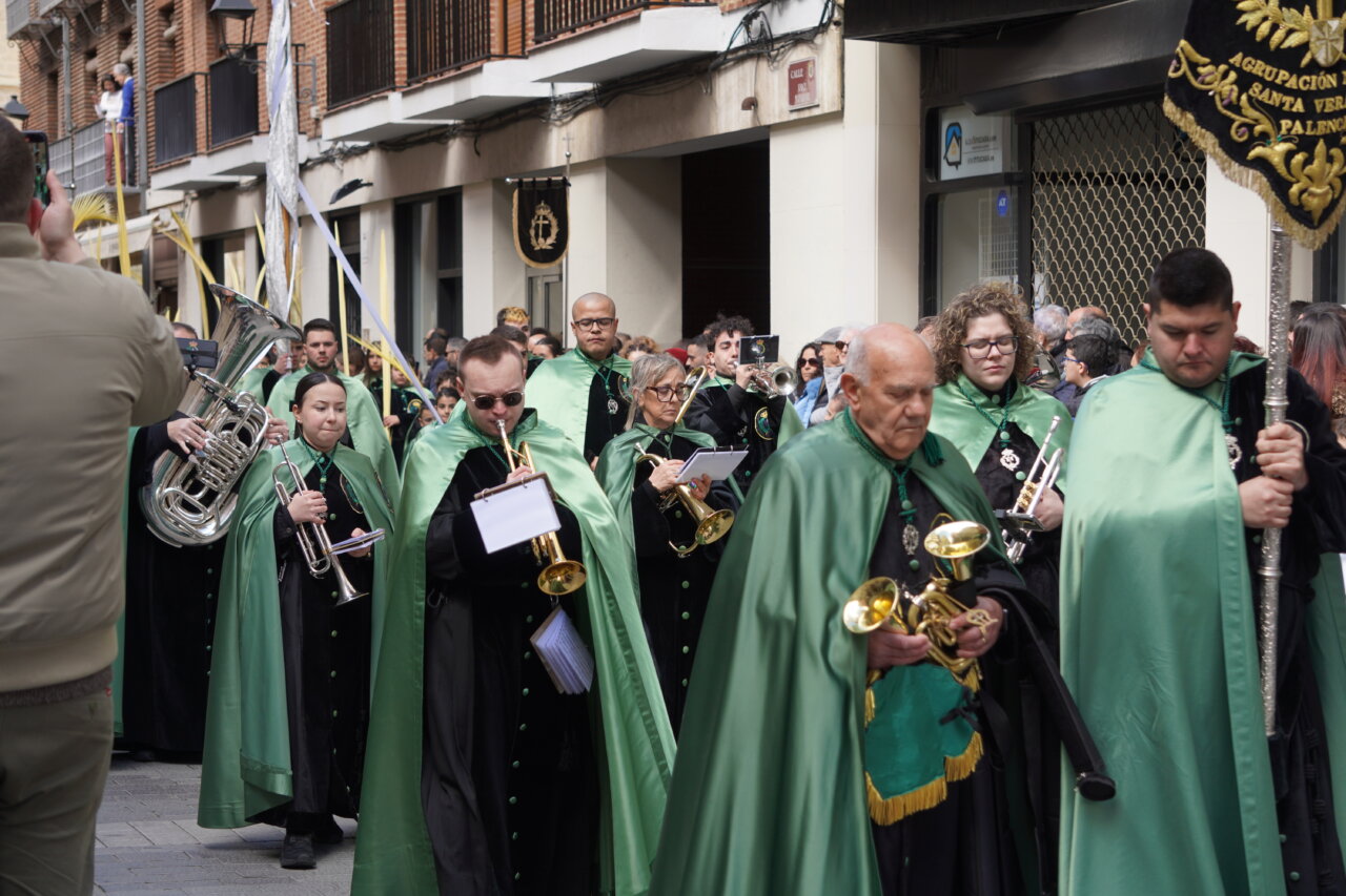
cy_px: 448
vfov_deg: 16.5
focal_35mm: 82
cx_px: 673
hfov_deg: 24.6
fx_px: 3084
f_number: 4.5
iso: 125
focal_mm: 55
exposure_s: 1/160
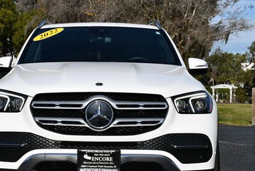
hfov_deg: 22.3
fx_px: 645
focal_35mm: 91
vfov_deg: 15.0
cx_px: 91
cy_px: 113
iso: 100
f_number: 10
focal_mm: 31
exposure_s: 1/400
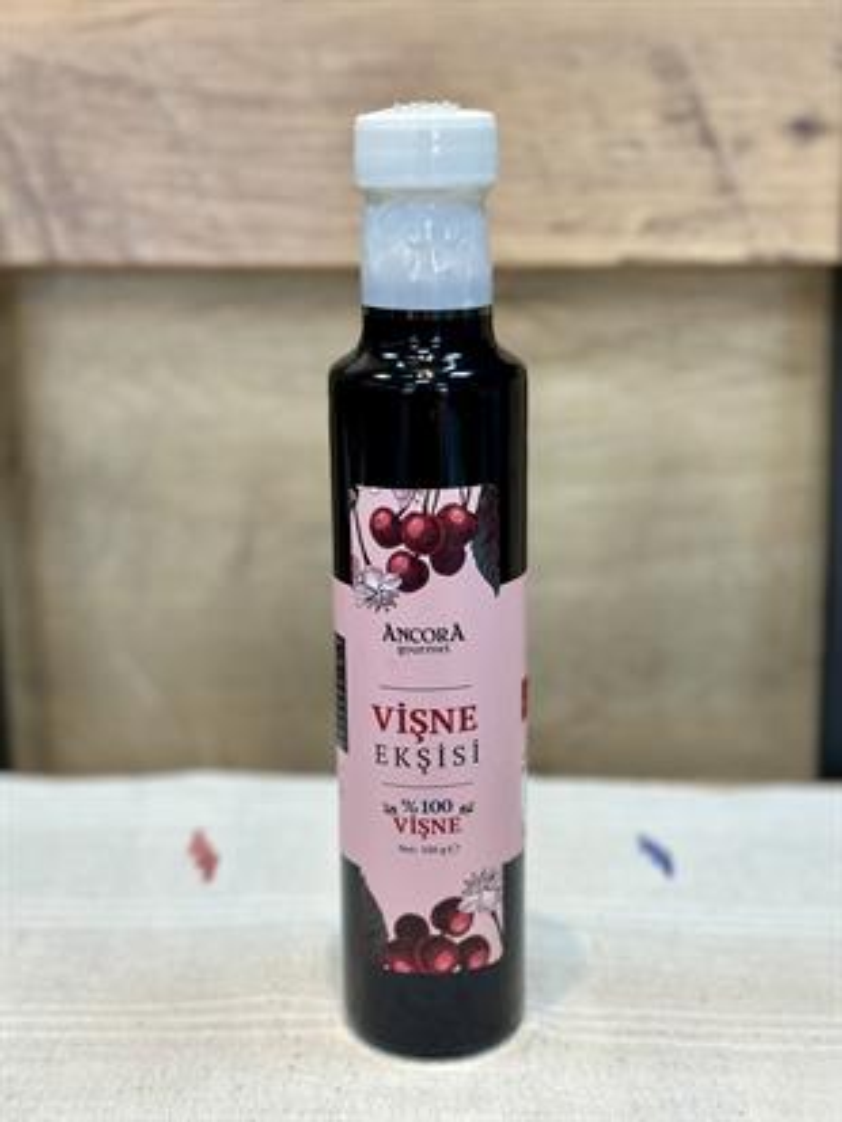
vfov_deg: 39.6
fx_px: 1556
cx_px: 421
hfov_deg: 30.3
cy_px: 561
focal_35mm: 48
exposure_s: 1/100
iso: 100
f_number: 1.78
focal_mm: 6.86
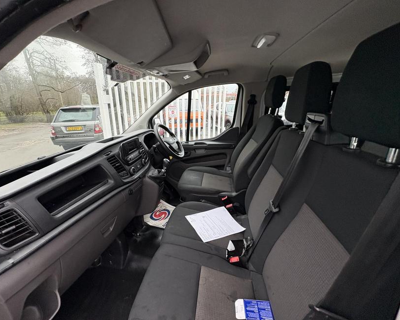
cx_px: 181
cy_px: 157
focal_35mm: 15
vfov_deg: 84.0
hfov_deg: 96.5
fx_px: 178
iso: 160
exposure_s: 1/99
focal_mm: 2.22
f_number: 2.2
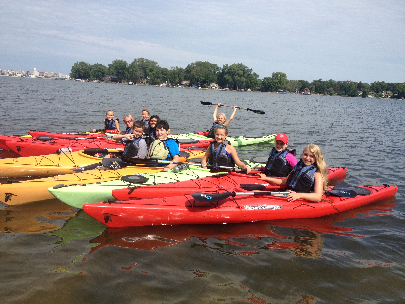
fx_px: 409
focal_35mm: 35
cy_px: 152
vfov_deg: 40.7
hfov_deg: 52.6
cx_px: 202
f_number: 2.4
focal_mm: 4.28
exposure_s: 1/1905
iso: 50
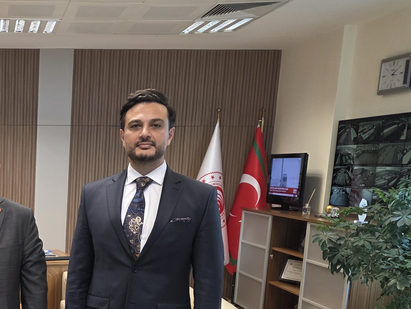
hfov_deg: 32.3
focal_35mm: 54
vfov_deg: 26.0
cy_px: 288
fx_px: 641
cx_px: -14
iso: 200
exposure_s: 1/100
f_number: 1.7
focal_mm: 6.3
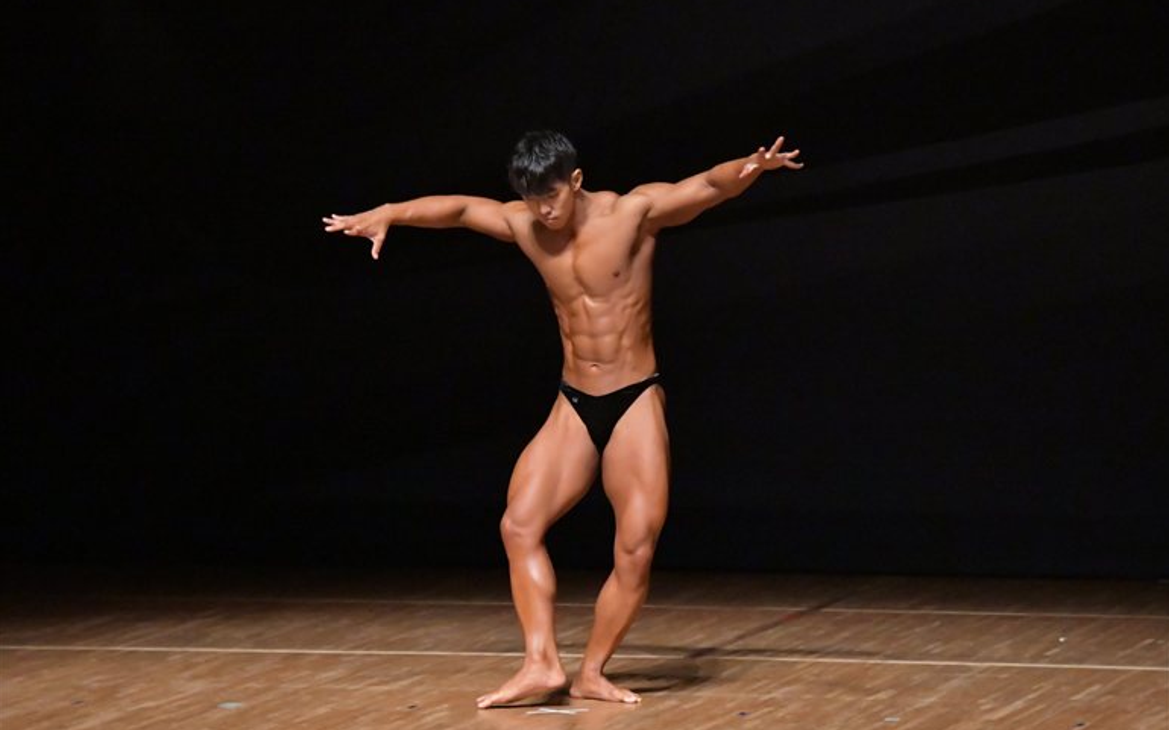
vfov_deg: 5.3
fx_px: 7836
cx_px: 587
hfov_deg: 8.5
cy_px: 375
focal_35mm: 246
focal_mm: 160
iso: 12800
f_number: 5.6
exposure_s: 1/400
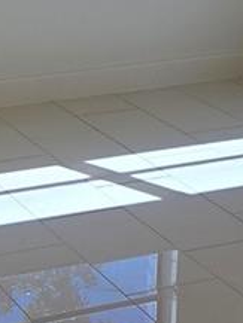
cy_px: 48
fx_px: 1188
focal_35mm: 127
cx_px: 45
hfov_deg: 11.6
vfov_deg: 15.4
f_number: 1.8
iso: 25
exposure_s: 1/130
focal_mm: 5.4
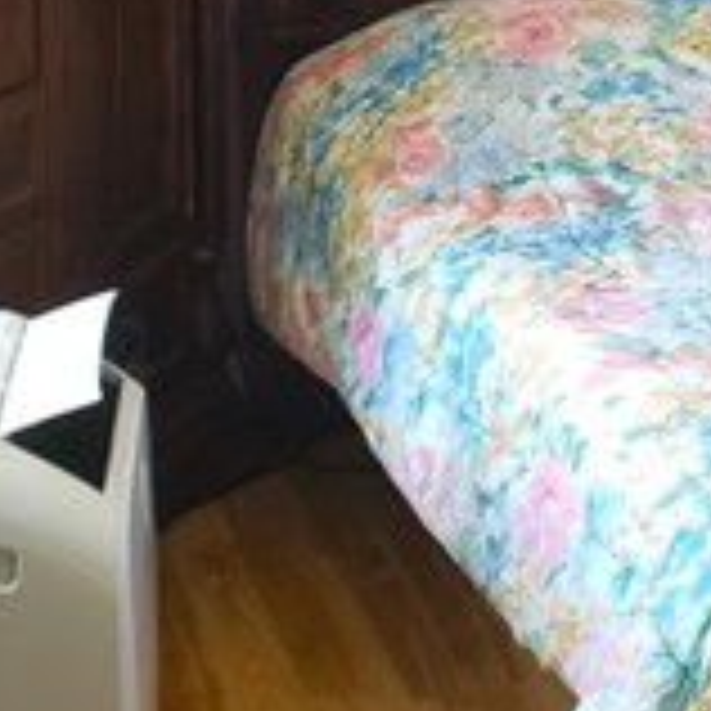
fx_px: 2161
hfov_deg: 17.4
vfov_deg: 17.9
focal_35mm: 93
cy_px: -104
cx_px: 963
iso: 250
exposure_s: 1/21
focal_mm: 4.3
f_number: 2.4
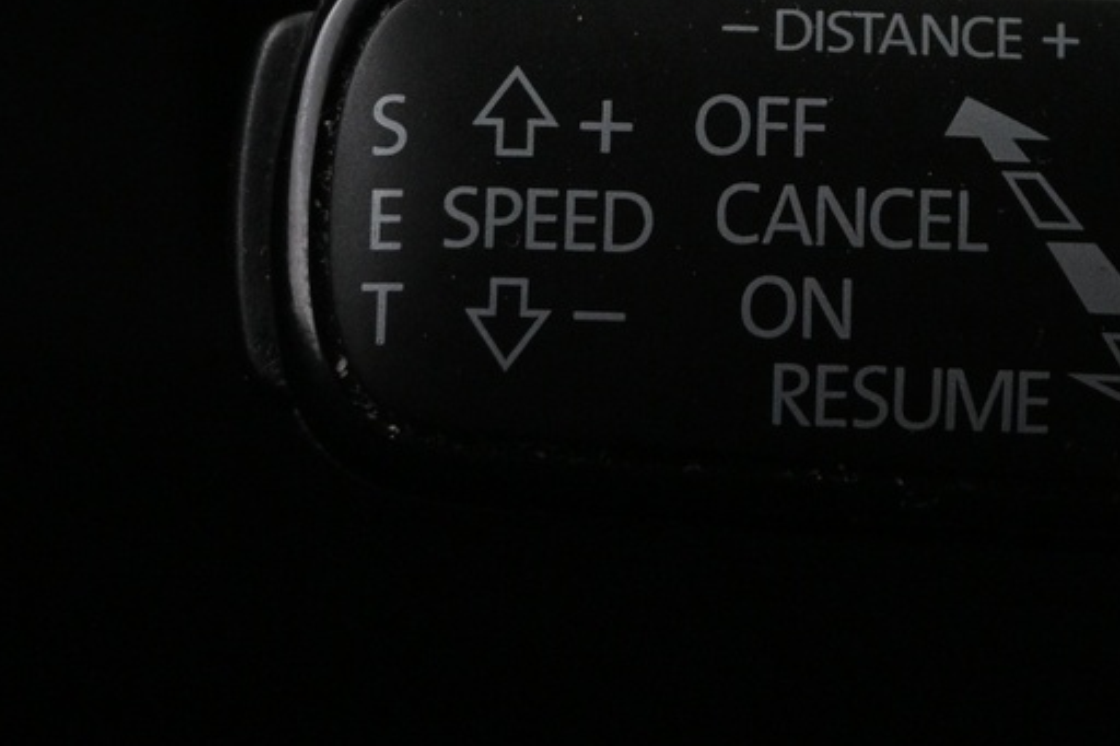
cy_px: 26
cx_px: 879
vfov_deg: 10.2
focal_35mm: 133
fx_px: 4136
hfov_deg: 15.3
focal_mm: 28
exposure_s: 1/30
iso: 1600
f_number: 4.5
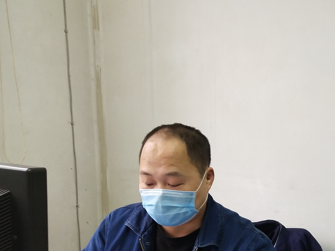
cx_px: 299
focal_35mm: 58
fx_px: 561
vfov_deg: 24.5
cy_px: 224
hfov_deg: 31.7
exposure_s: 1/50
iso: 329
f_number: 1.8
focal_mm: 3.95
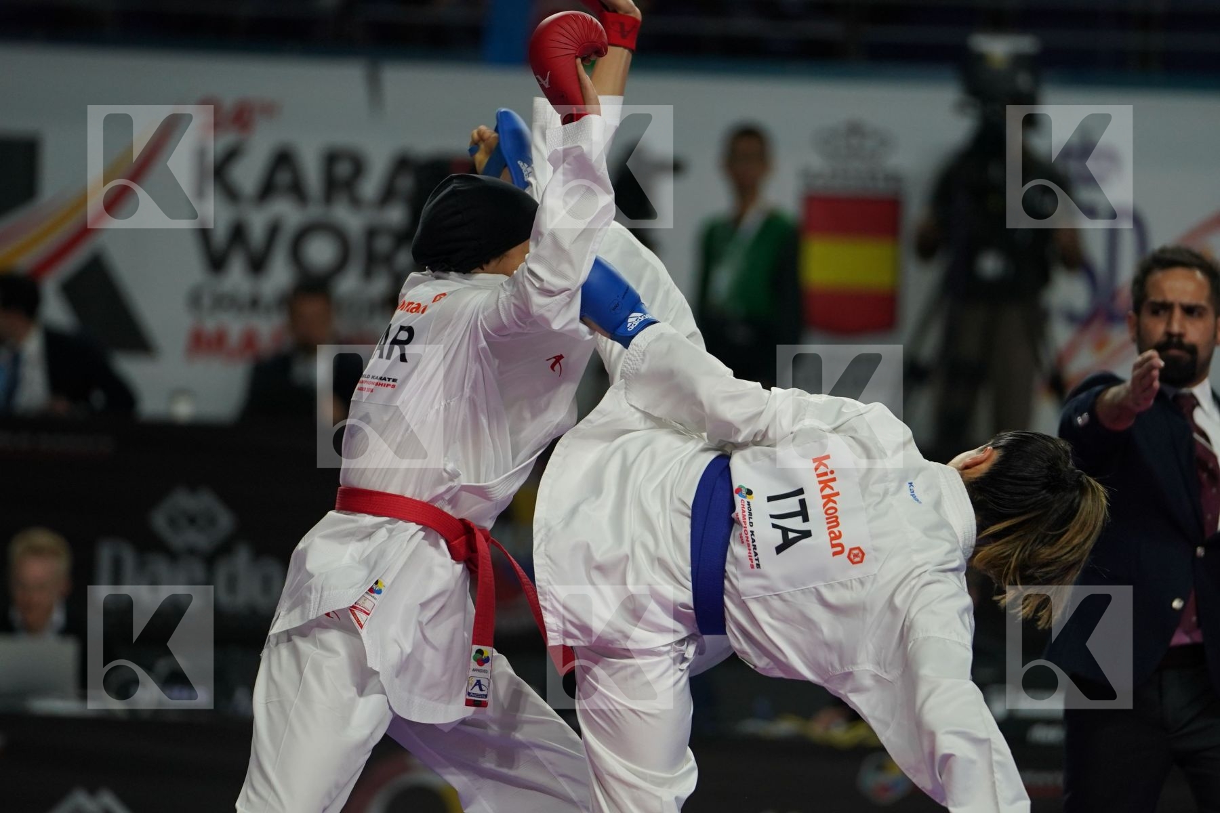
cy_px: 406
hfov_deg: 7.2
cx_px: 610
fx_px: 9759
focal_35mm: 288
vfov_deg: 4.8
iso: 1000
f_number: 2.8
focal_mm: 192
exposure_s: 1/1000
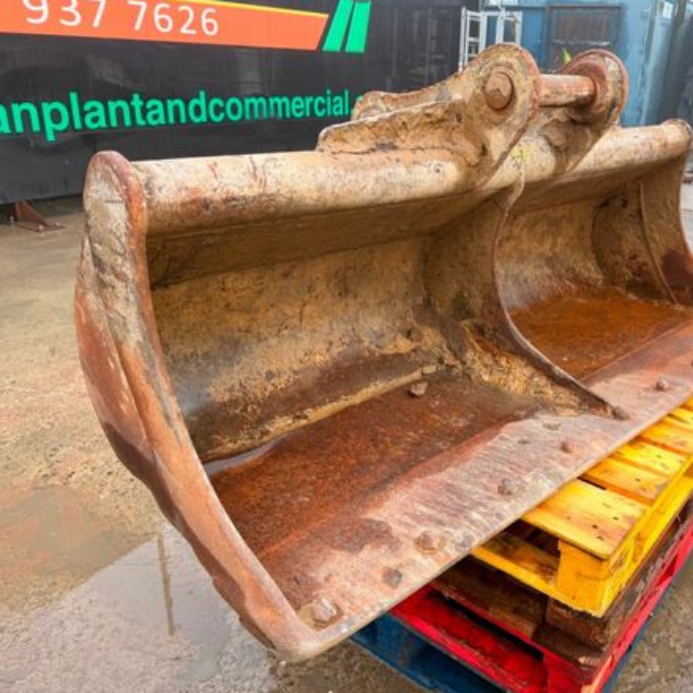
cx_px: 447
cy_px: 349
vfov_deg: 55.6
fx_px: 657
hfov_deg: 54.8
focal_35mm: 29
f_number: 1.78
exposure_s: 1/208
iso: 64
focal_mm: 6.76
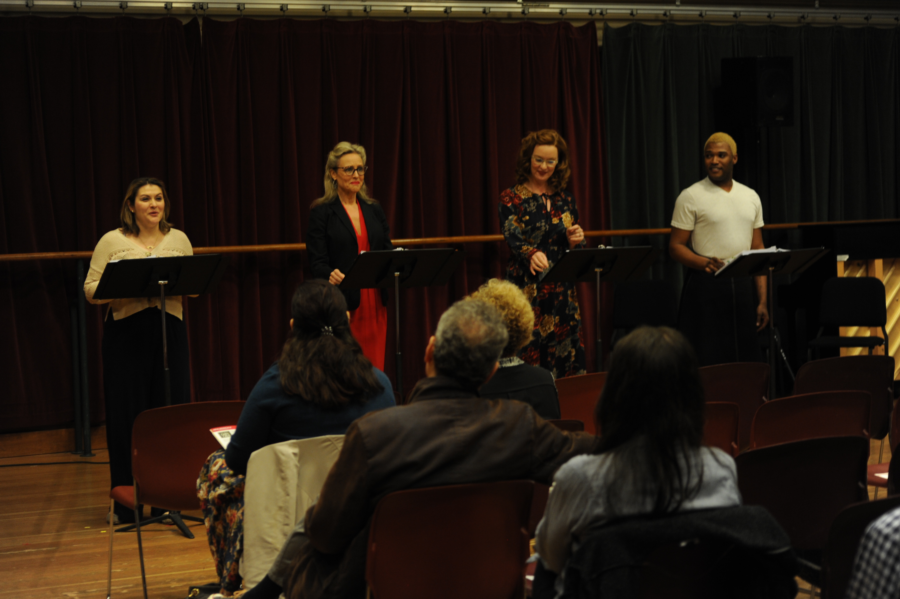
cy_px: 300
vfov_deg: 16.1
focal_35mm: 85
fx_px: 2124
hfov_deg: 23.9
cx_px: 450
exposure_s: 1/80
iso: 1000
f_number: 4
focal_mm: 85
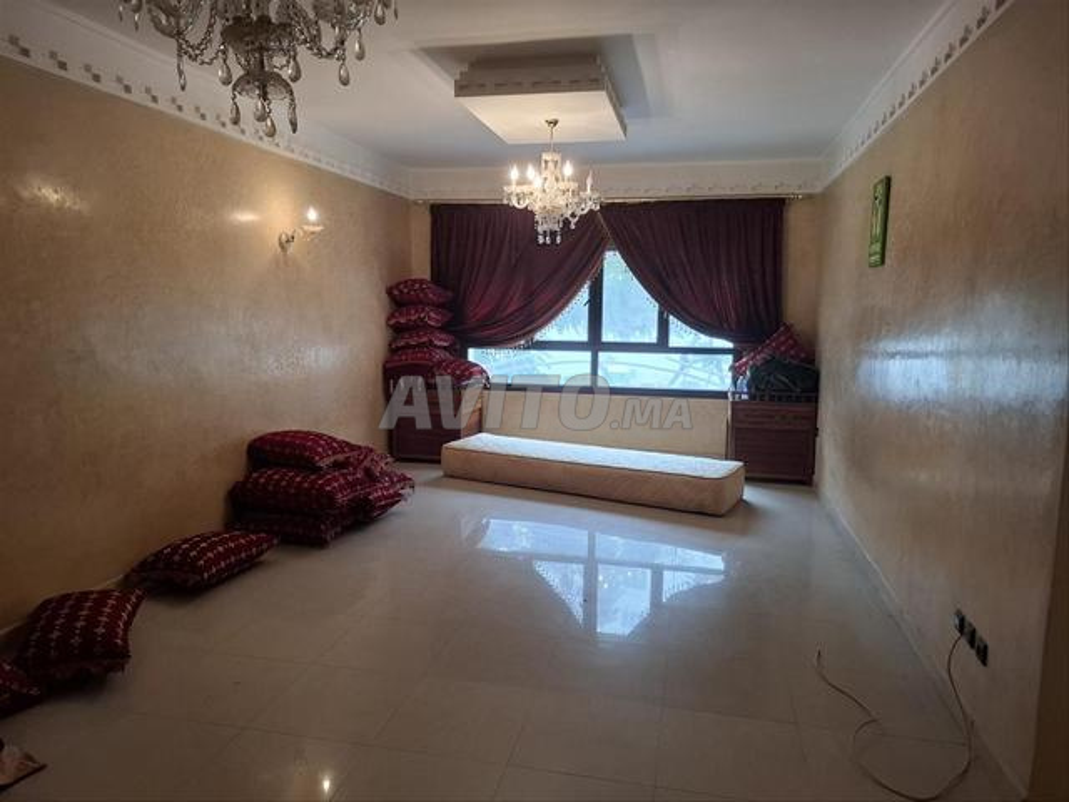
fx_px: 710
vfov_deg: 58.9
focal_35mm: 23
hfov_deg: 73.9
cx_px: 534
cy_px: 401
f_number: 1.8
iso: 160
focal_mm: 5.54
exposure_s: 1/100
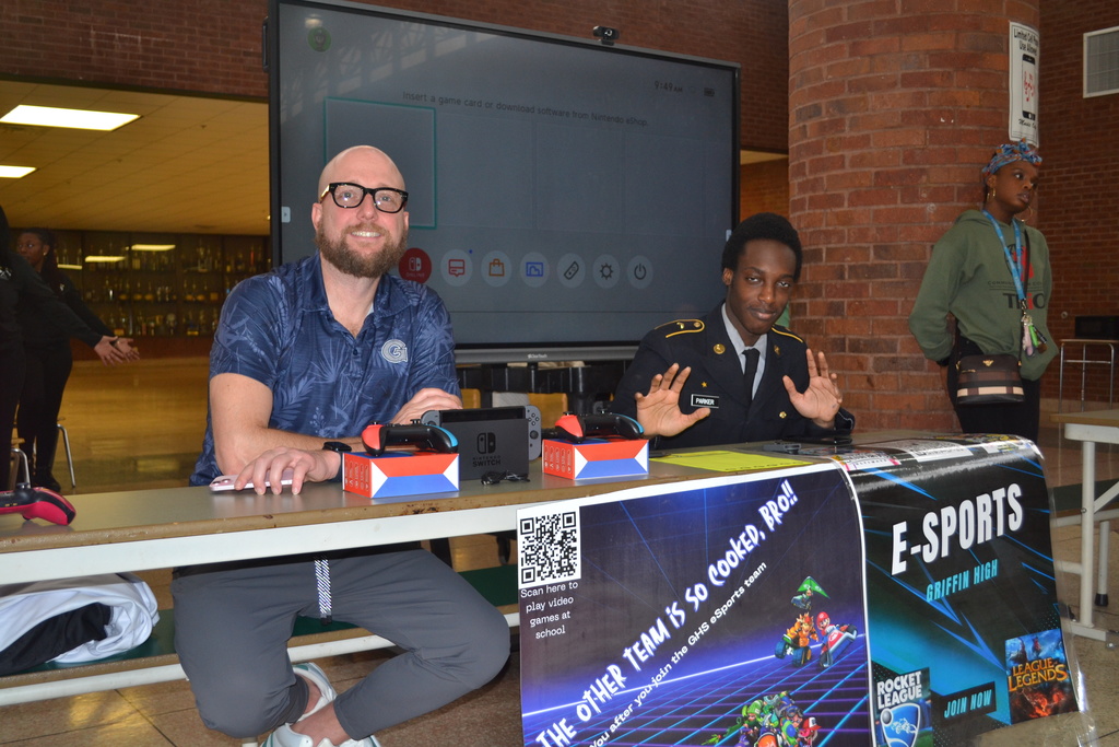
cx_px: 560
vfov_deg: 36.9
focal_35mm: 36
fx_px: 1119
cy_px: 374
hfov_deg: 53.1
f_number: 4
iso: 400
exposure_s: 1/60
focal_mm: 24
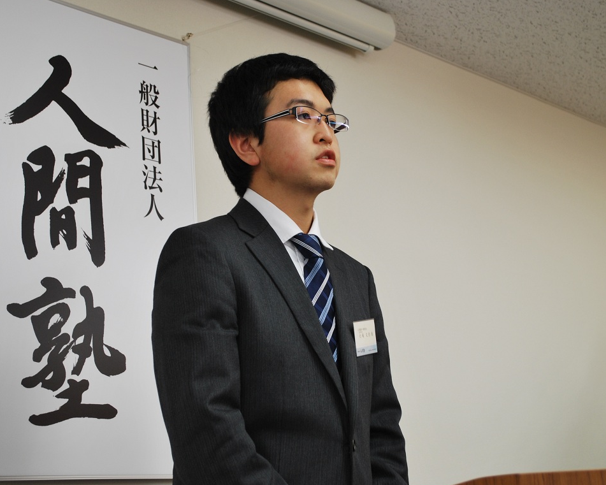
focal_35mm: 62
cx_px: 301
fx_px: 1112
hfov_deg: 30.5
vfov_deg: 24.6
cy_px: 243
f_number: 5.3
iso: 280
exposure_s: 1/30
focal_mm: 36
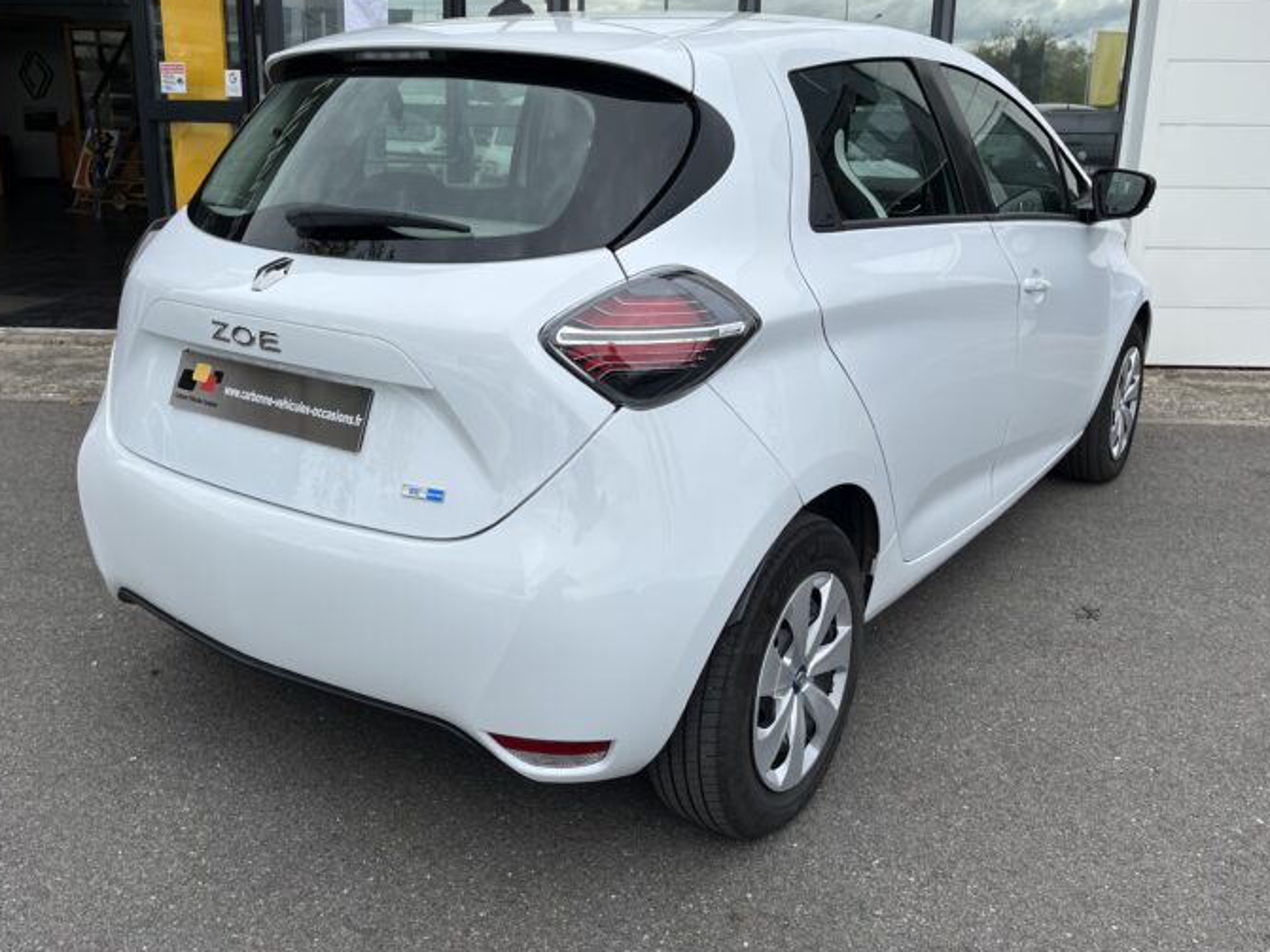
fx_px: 1137
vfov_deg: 45.3
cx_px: 615
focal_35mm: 31
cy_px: 407
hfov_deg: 58.3
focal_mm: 5.1
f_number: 1.6
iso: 50
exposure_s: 1/3215
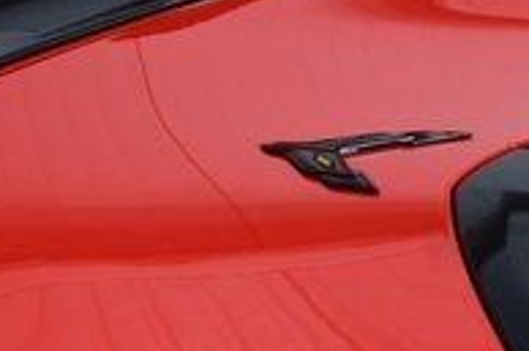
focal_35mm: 154
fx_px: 2256
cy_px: 301
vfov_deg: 8.9
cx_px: -106
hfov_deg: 13.0
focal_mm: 31
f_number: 6.3
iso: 400
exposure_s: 1/20
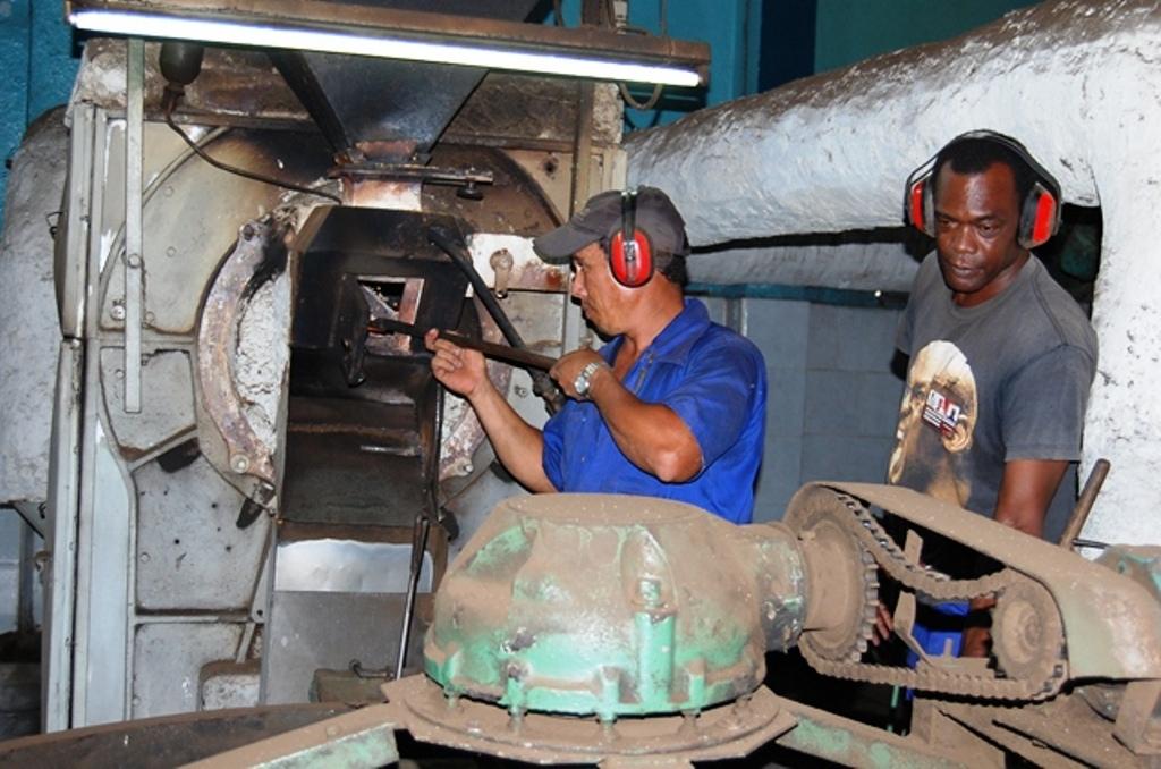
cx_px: 580
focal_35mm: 51
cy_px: 384
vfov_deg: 26.4
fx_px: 1641
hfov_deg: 39.0
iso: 400
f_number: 4.5
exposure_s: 1/60
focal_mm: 34
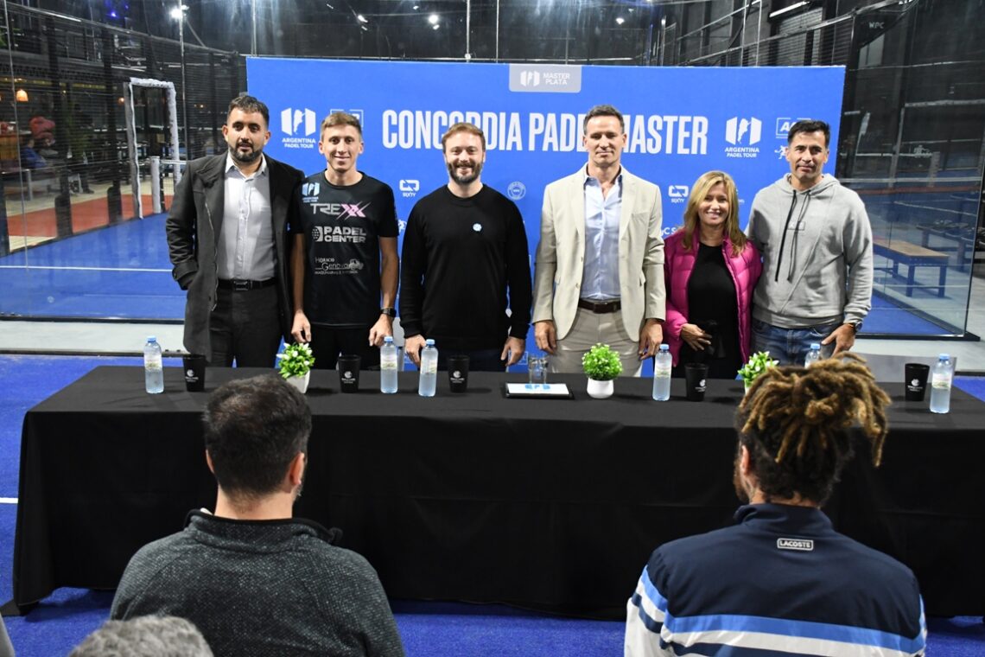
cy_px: 328
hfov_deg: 49.6
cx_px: 492
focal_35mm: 39
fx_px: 1067
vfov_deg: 34.2
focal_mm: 26
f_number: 5.6
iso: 3200
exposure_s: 1/125
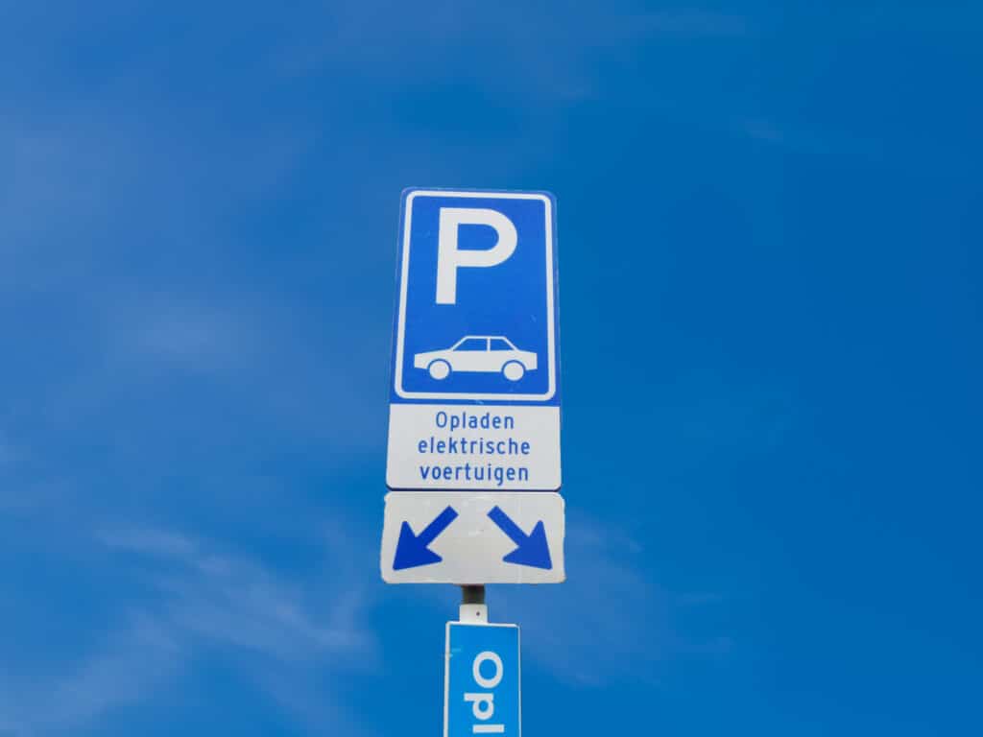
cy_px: 368
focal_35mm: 27
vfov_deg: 51.4
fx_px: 767
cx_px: 492
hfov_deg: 65.3
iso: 400
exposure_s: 1/1000
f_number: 2.8
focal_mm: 4.9
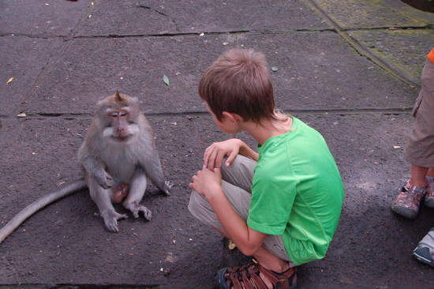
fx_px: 506
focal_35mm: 42
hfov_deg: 46.4
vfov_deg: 31.9
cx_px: 217
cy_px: 144
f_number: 5.6
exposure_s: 1/125
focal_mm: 28
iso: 1600
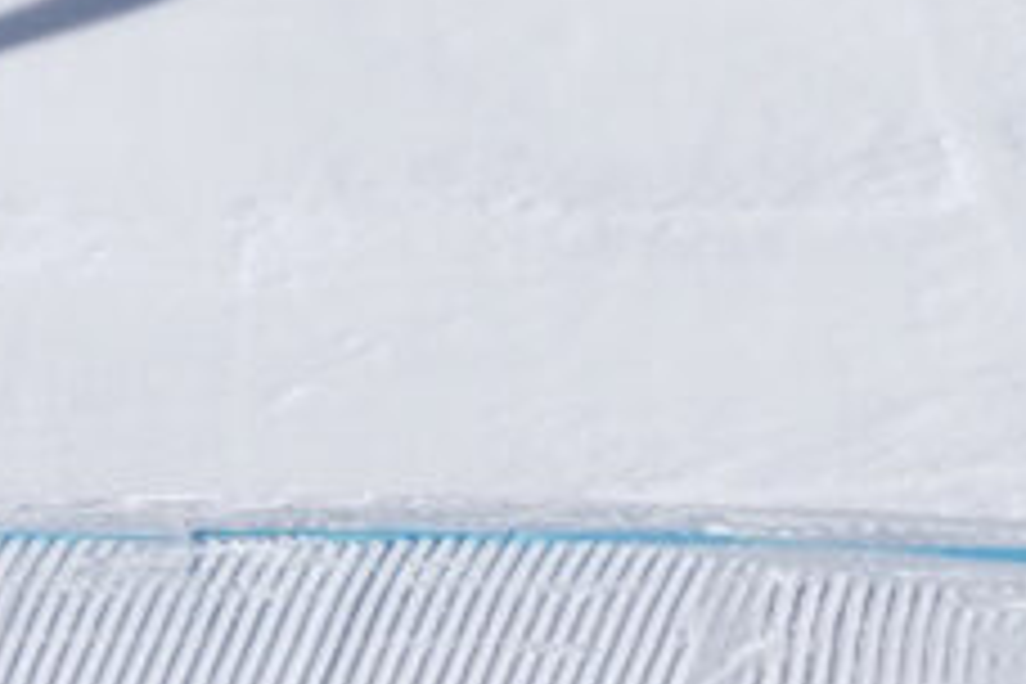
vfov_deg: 0.5
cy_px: -839
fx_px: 76688
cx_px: 1948
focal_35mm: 2691
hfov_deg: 0.8
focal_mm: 600
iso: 500
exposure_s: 1/4000
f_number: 7.1
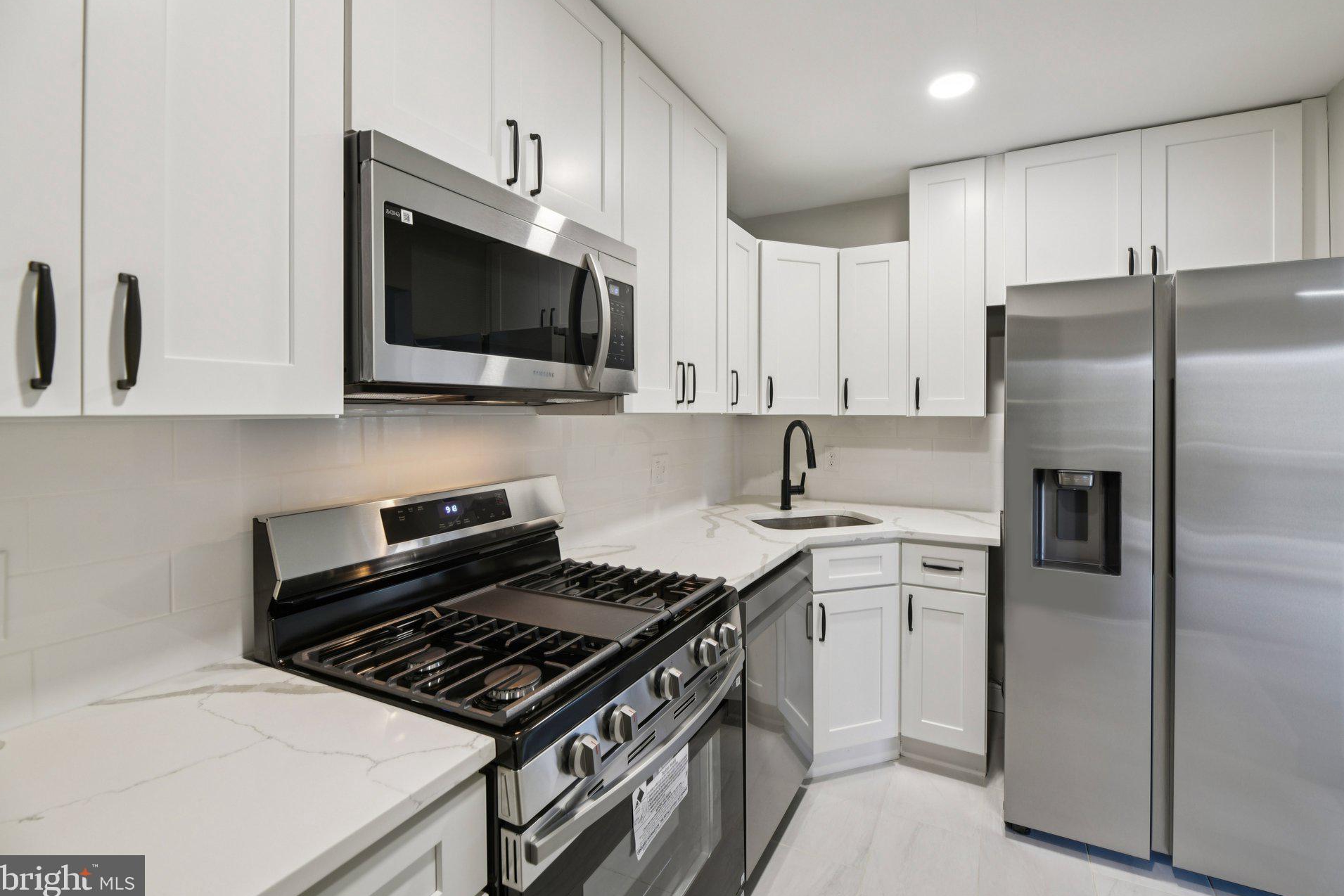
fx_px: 560
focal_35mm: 15
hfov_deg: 100.3
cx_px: 709
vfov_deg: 77.3
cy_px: 427
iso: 400
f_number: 8
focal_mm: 14
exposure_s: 1/13
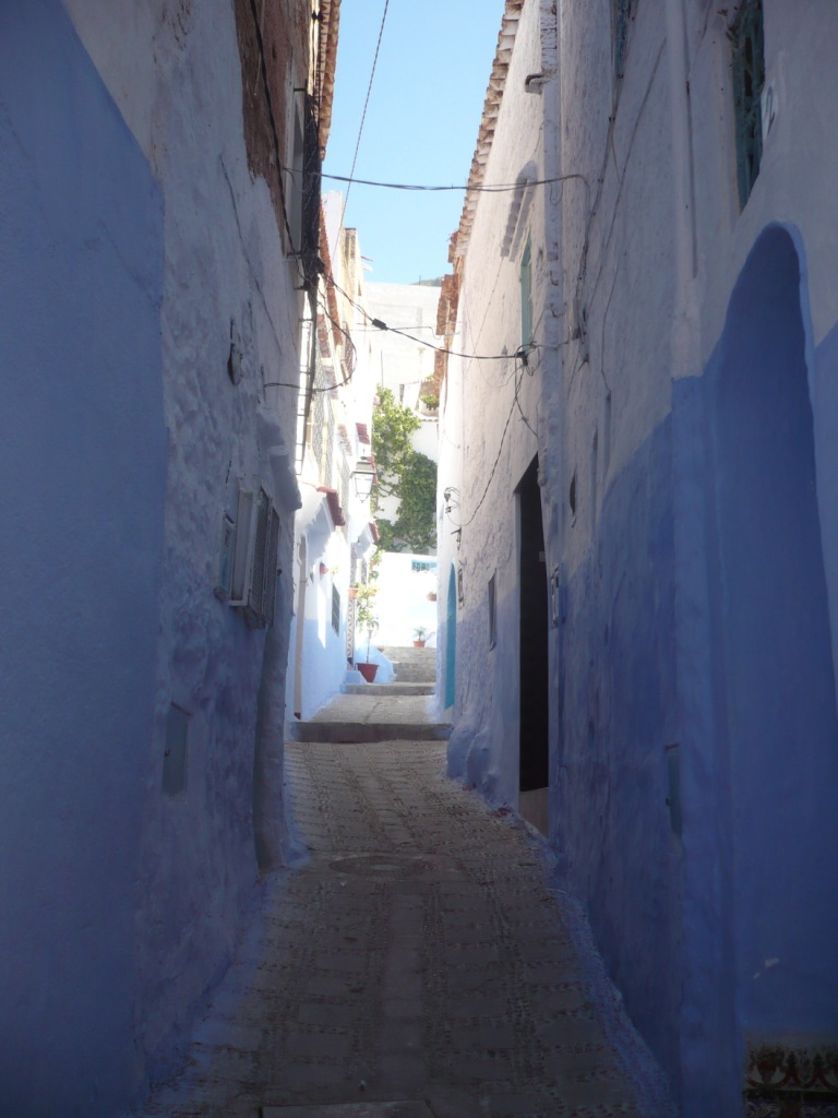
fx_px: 1130
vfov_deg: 52.6
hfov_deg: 40.7
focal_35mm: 35
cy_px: 559
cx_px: 419
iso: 100
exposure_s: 1/400
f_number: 2.8
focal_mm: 5.8
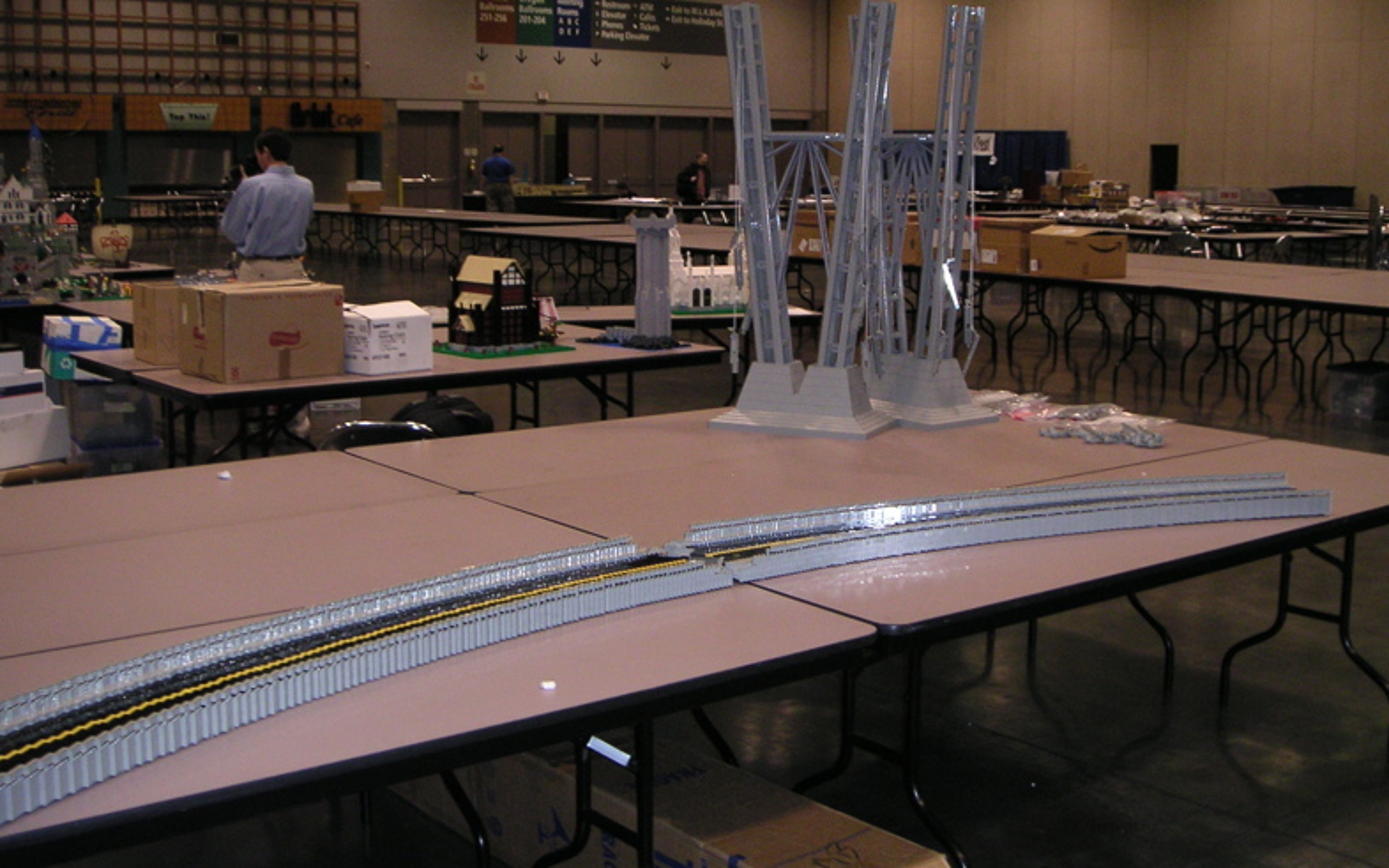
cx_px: 684
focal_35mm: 41
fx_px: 1552
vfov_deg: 31.2
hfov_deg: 48.2
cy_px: 354
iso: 160
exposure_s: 1/45
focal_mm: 6
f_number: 2.8
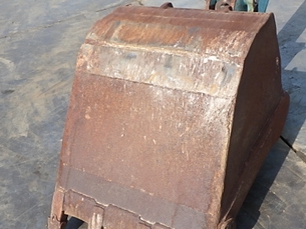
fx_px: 389
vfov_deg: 32.7
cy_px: 147
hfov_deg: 42.9
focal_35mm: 44
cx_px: 137
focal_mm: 5
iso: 125
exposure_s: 1/500
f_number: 4.2
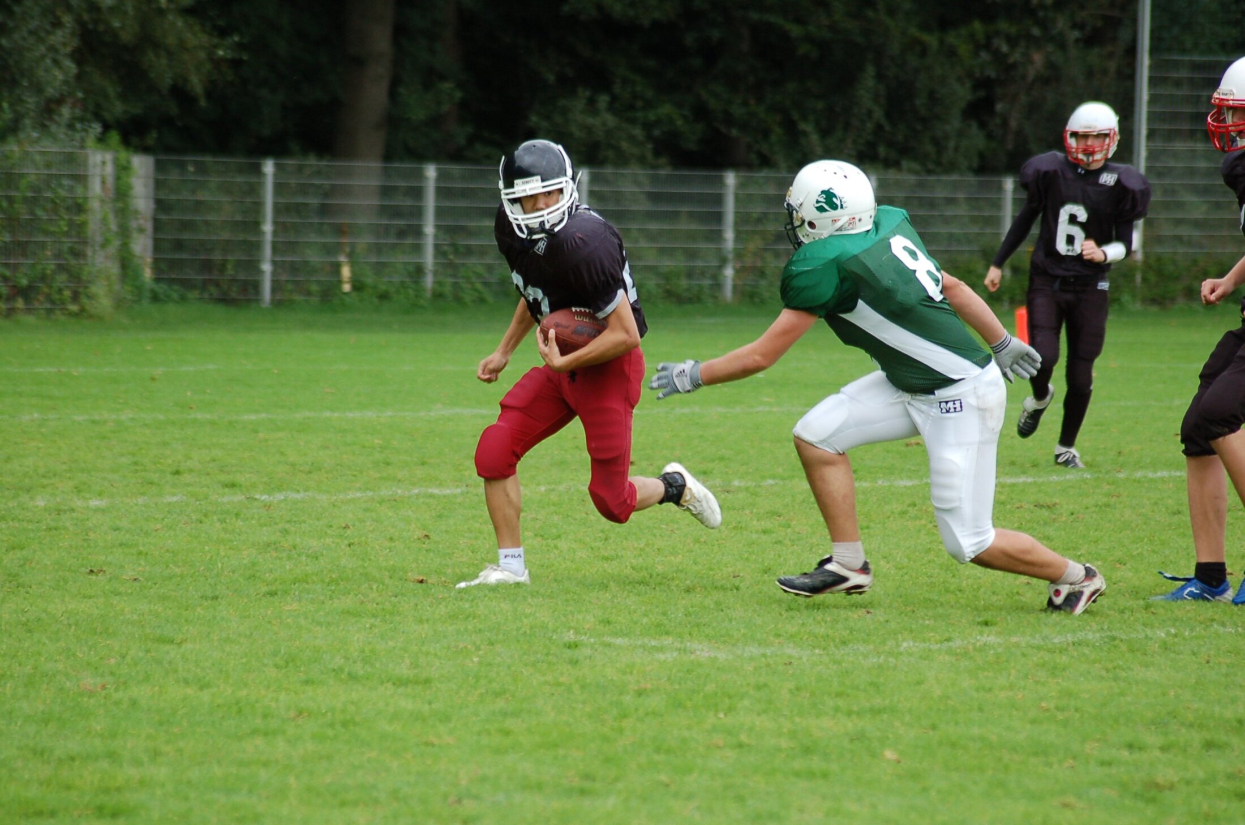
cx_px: 622
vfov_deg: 6.1
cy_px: 412
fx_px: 7767
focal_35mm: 225
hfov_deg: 9.2
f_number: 4.5
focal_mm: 150
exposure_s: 1/500
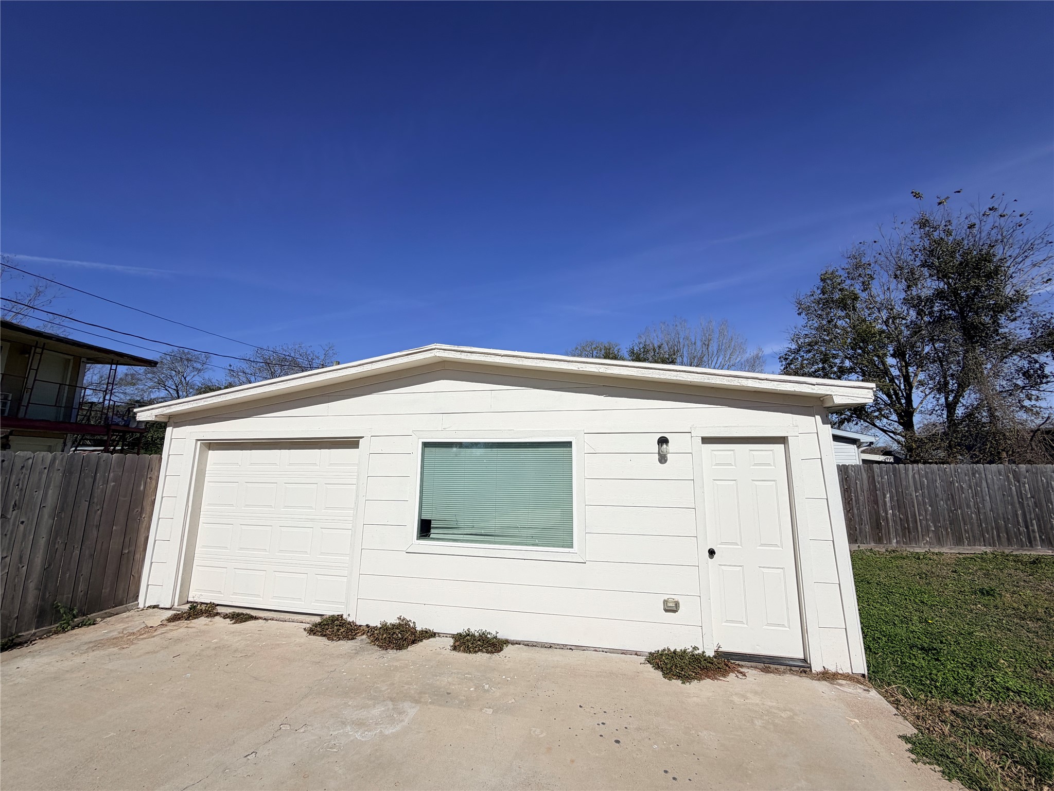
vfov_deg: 85.7
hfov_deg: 102.1
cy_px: 396
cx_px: 527
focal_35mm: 14
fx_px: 426
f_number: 2.2
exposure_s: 1/3289
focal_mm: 2.22
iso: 20
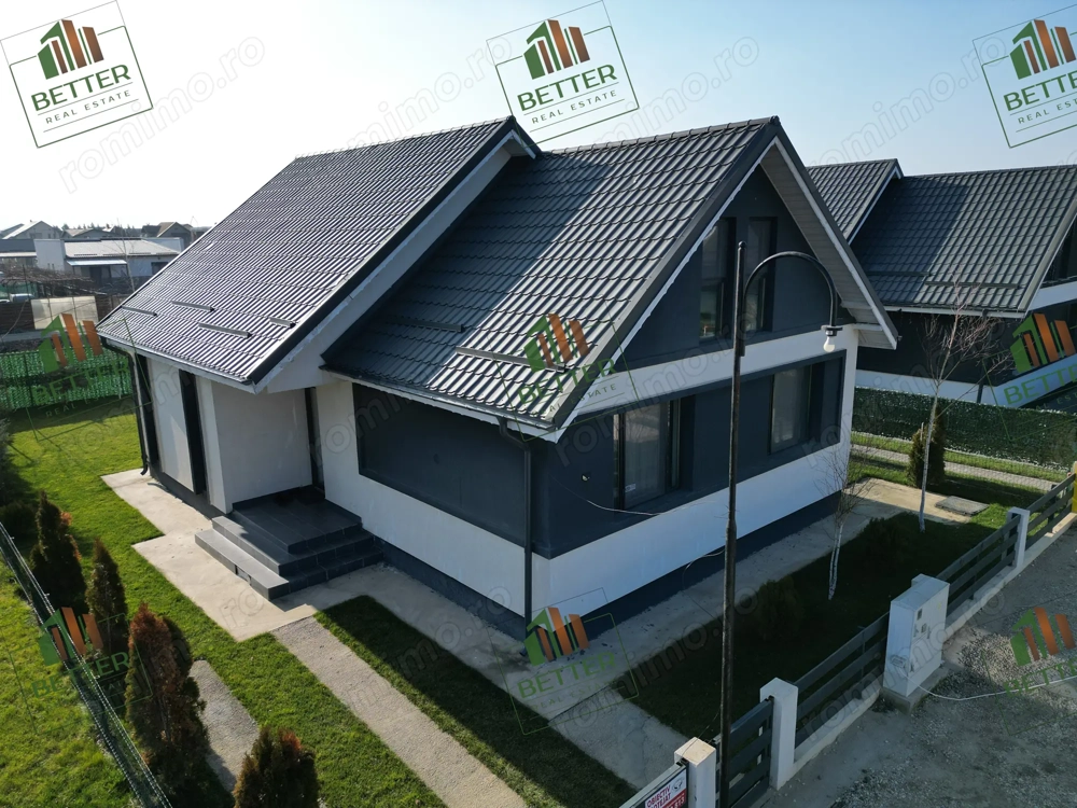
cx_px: 538
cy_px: 404
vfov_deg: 56.8
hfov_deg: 71.6
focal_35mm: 24
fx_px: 747
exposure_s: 1/2500
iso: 100
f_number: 1.7
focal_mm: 6.72
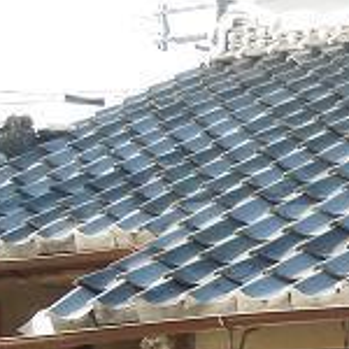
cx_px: 784
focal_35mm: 168
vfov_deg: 10.3
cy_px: 335
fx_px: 1916
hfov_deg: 9.5
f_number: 3.6
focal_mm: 5.6
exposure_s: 1/200
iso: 100
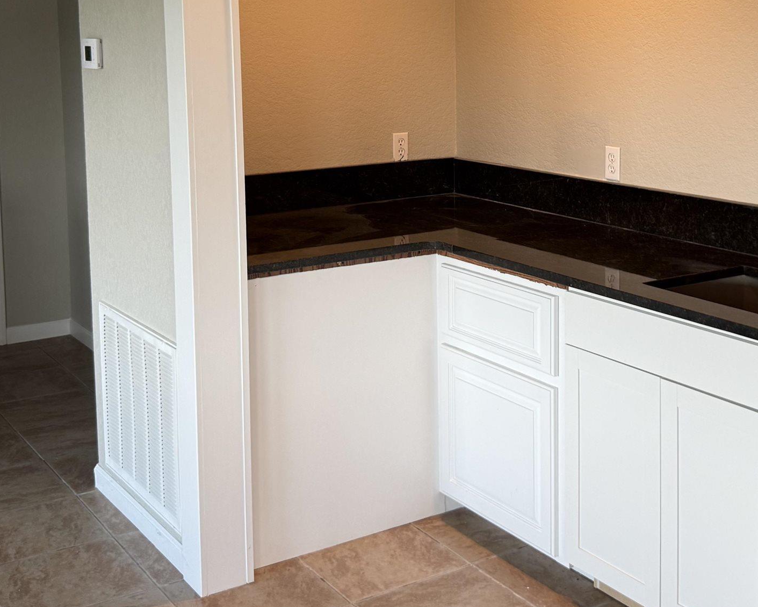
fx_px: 1144
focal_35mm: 51
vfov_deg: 29.2
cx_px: 479
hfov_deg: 36.4
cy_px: 150
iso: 100
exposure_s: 1/120
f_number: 1.78
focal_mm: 6.76
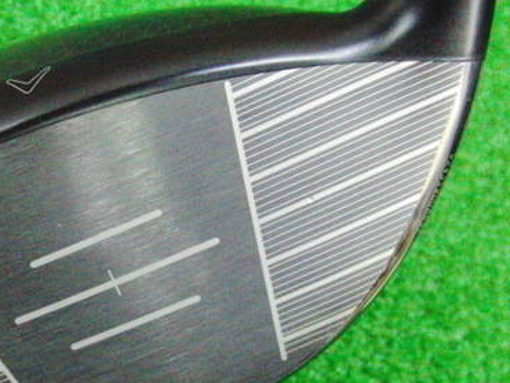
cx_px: 135
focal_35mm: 64
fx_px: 944
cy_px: 231
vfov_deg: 22.9
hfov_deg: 29.8
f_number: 3.6
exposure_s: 1/125
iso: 3200
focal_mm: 6.42
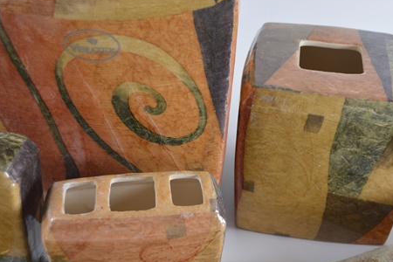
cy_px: 162
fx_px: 568
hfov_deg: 37.9
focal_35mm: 52
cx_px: 247
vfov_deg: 25.9
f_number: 5
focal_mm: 26
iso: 400
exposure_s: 1/100
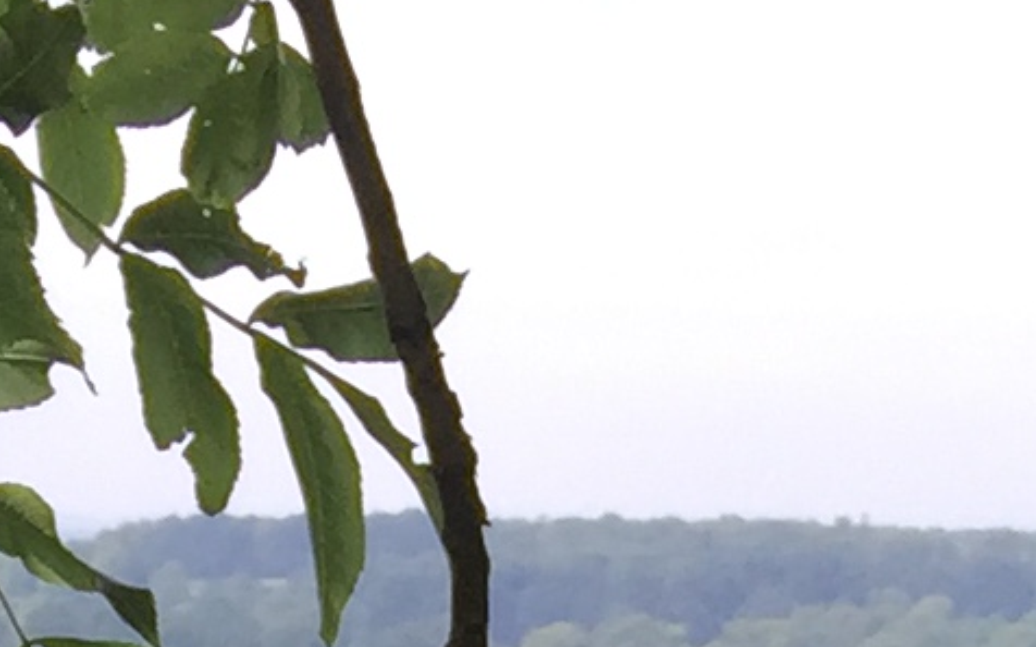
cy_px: 2636
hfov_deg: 9.9
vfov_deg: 5.4
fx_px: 5955
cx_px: 644
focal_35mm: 211
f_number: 2.2
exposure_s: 1/694
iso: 32
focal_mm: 4.15
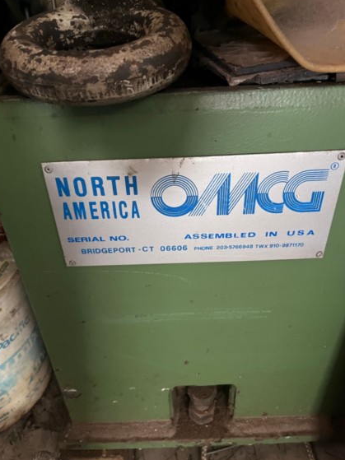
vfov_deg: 65.3
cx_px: 169
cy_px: 230
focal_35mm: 27
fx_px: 359
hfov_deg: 51.3
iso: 640
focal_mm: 5.1
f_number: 1.6
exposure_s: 1/36
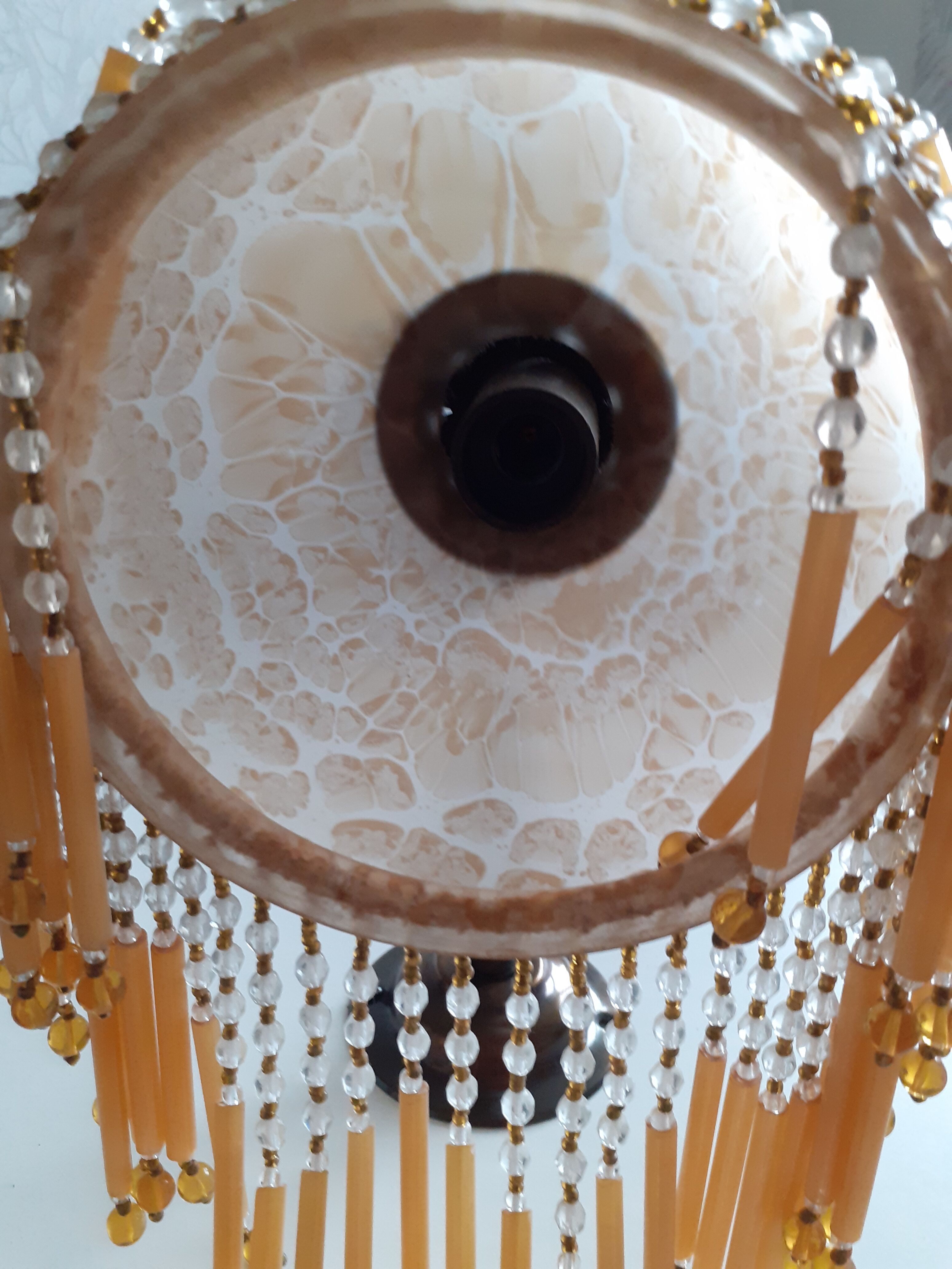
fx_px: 990
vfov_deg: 65.3
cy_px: 634
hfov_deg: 51.4
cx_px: 476
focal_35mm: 27
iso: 200
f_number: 1.9
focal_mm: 3.6
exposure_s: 1/33
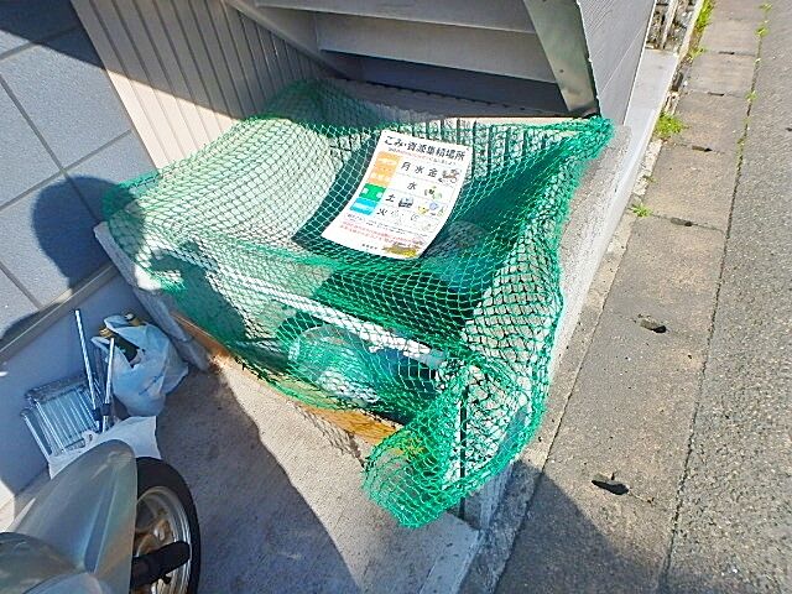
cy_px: 297
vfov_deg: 63.4
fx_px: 480
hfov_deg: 79.0
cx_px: 396
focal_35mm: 21
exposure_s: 1/800
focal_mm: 3.7
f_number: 3.5
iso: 125
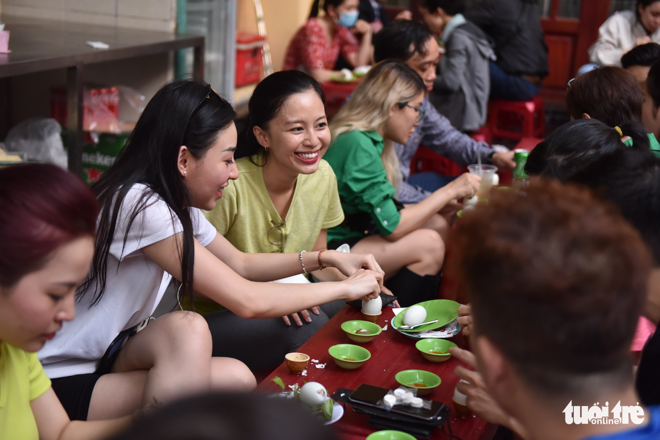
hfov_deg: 34.5
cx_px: 330
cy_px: 220
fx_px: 1063
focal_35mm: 58
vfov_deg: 23.4
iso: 1600
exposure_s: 1/200
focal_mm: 58
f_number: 2.8
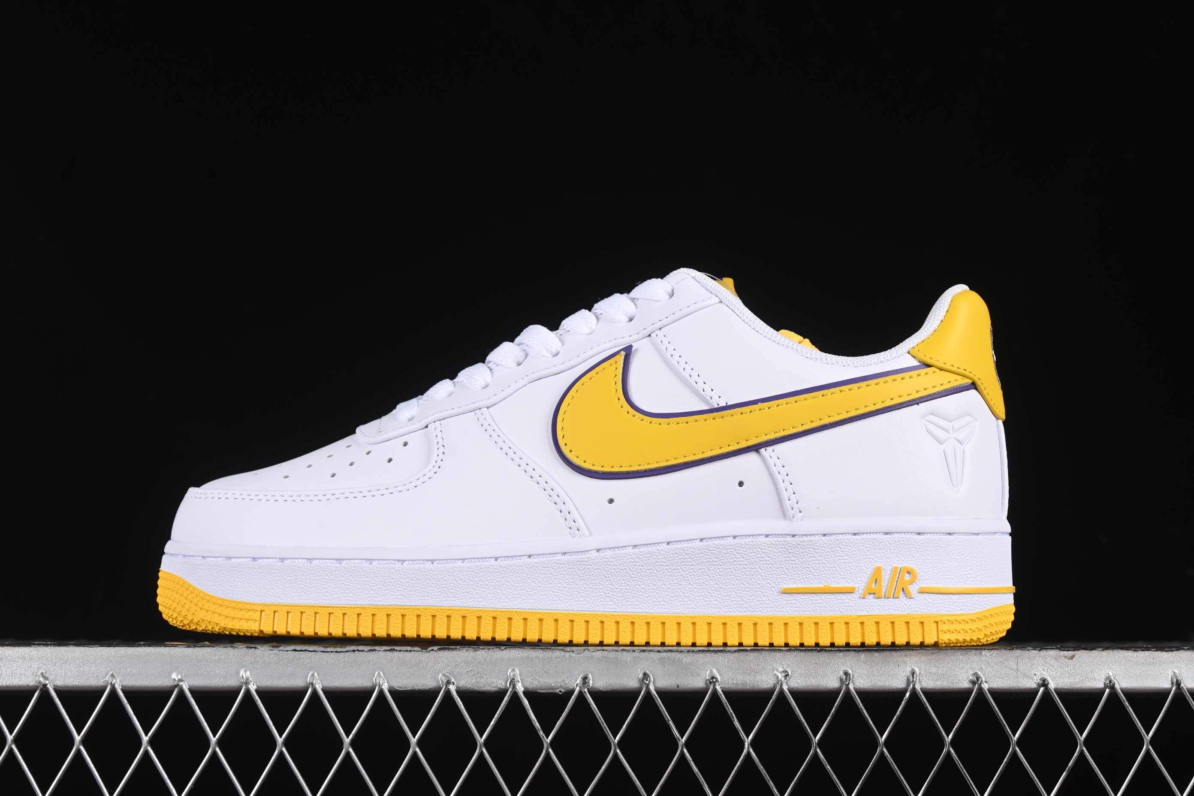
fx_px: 2487
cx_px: 597
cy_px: 398
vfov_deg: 18.2
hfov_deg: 27.0
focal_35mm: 75
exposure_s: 1/100
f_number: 8
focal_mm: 50
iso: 160
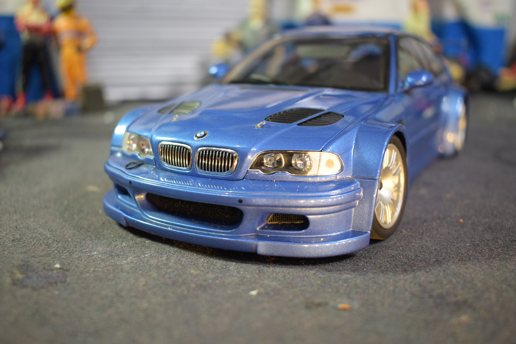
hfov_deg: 51.3
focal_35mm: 38
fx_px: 537
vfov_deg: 35.5
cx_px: 258
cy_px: 172
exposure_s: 1/50
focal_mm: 25
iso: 800
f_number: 4
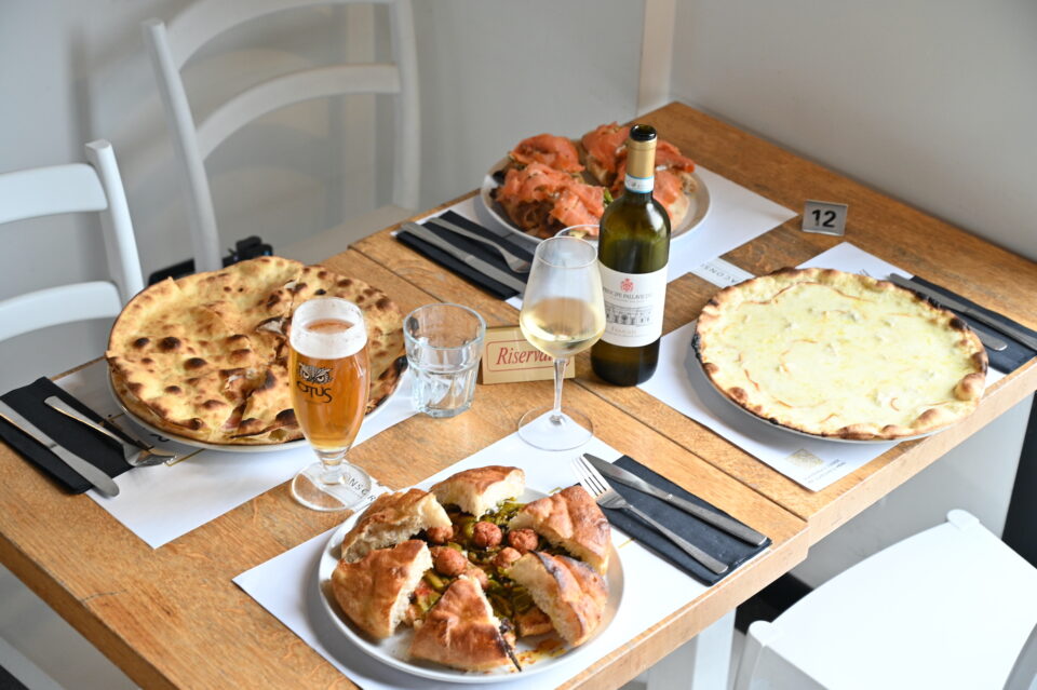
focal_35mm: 61
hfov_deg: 32.9
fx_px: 1756
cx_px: 518
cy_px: 345
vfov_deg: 22.2
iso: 800
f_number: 5
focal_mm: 61
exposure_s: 1/100
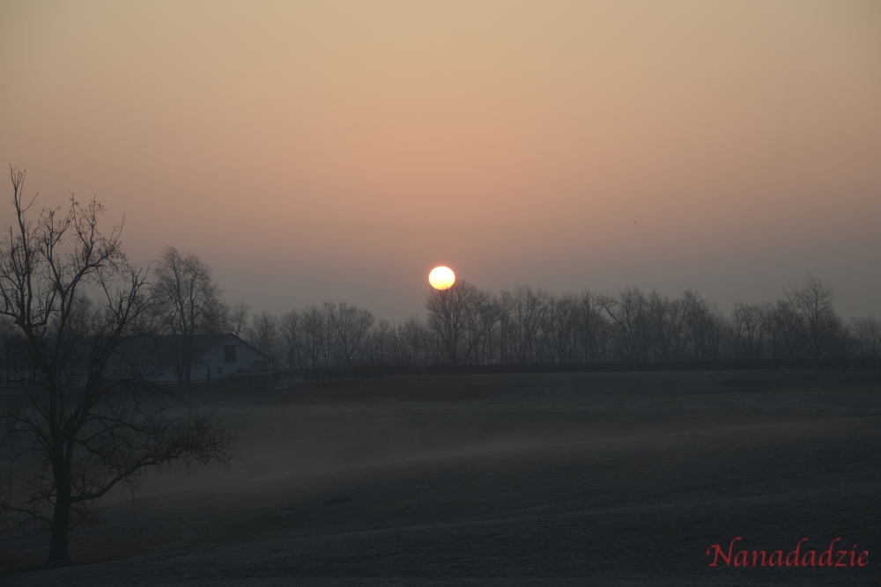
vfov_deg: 12.2
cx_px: 440
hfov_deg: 18.3
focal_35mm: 112
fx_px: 2741
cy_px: 294
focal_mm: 112
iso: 100
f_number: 8
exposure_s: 1/125
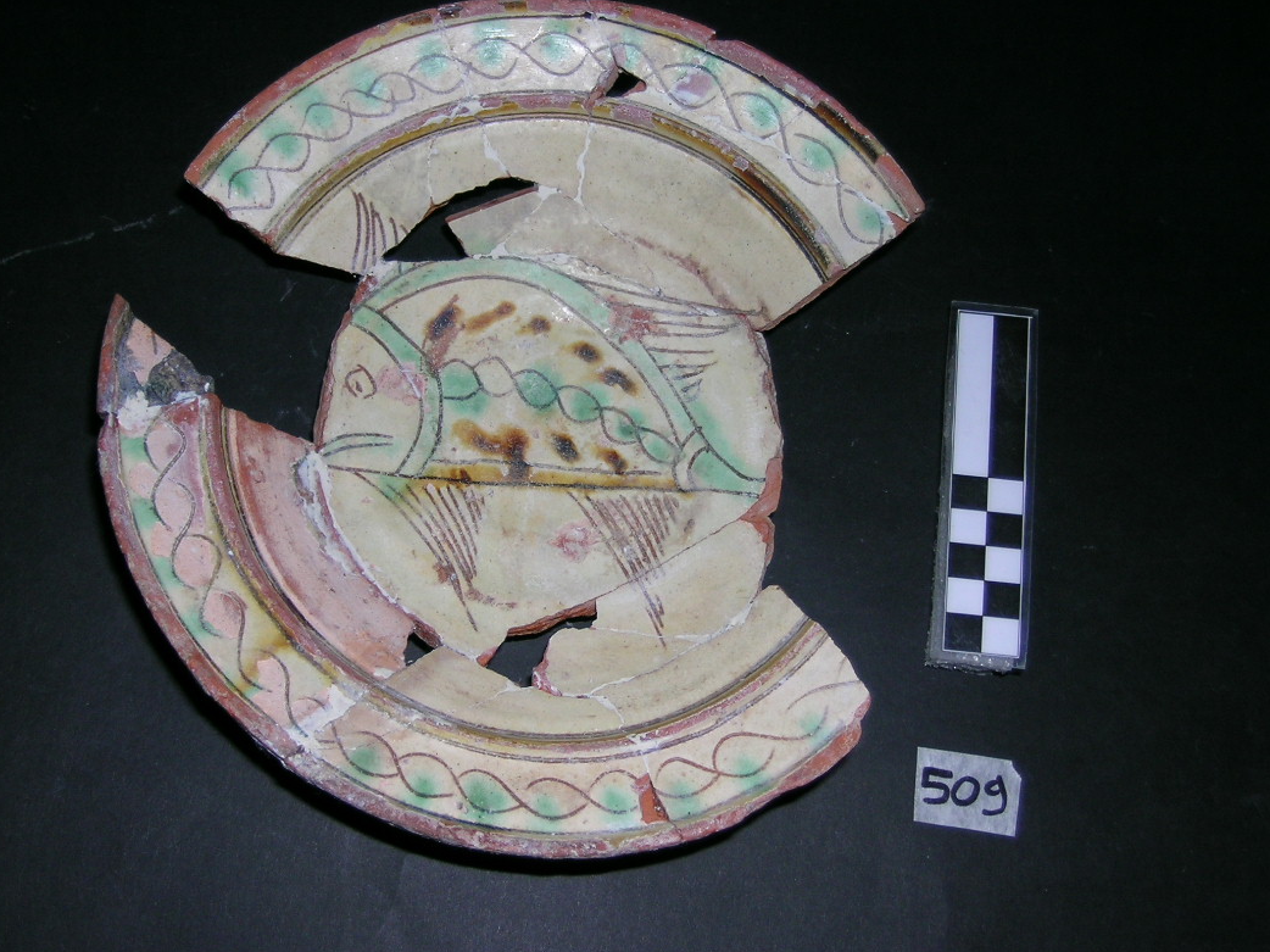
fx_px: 1577
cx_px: 590
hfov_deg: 43.8
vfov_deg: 33.6
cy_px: 438
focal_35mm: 43
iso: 50
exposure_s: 1/60.1
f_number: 3
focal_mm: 7.2
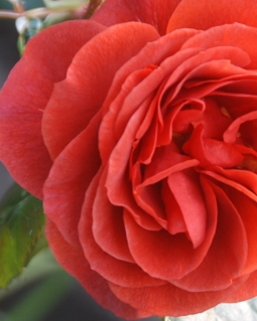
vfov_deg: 3.6
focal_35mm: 531
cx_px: 187
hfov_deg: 2.9
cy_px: 142
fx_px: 5051
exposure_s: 1/20
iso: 400
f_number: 5.6
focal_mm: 150
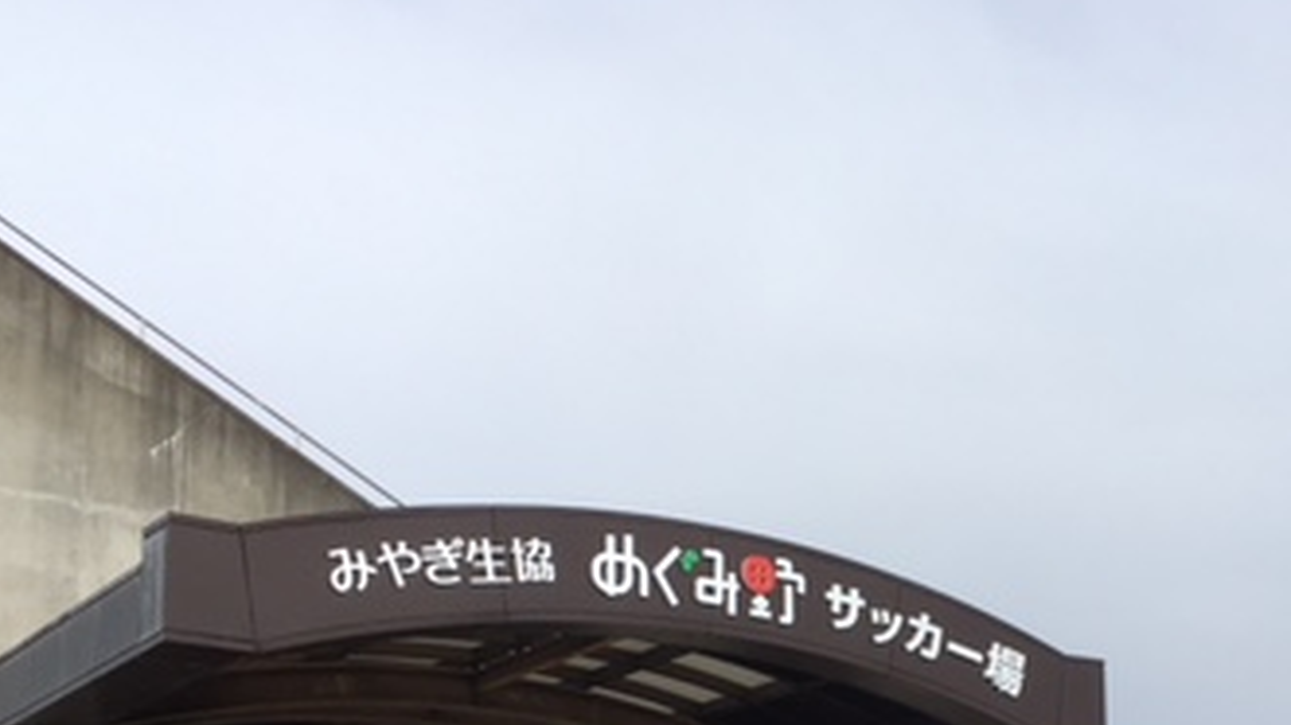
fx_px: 2088
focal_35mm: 61
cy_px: 830
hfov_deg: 33.6
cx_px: 983
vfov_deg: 18.8
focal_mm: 4.15
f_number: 2.2
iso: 25
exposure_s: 1/1789
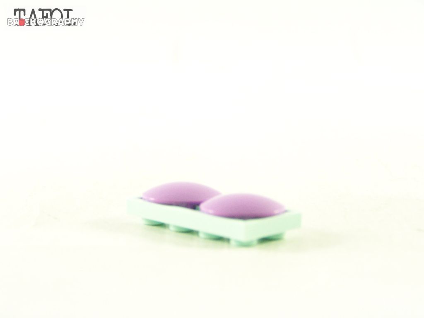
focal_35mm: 82
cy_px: 159
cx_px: 212
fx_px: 1004
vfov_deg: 18.0
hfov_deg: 23.8
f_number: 3.2
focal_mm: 13.7
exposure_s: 1/60
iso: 400
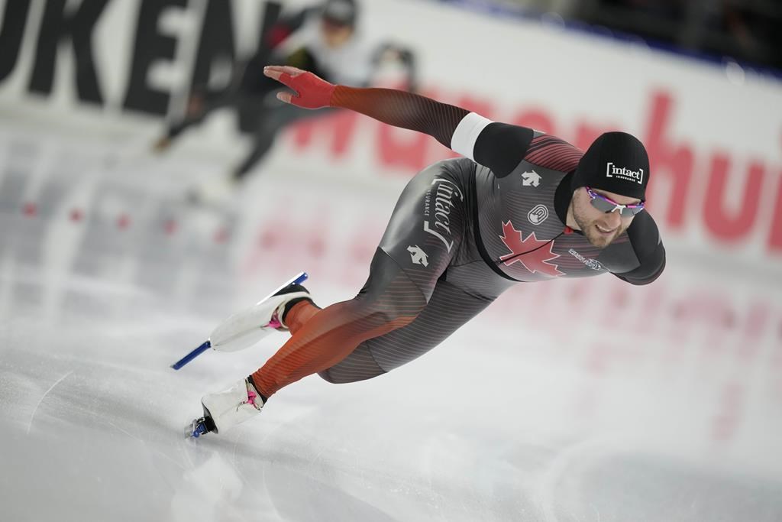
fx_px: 8690
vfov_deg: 3.4
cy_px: 261
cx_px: 391
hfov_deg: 5.2
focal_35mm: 400
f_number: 2.8
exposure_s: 1/1600
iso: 3200
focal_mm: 400
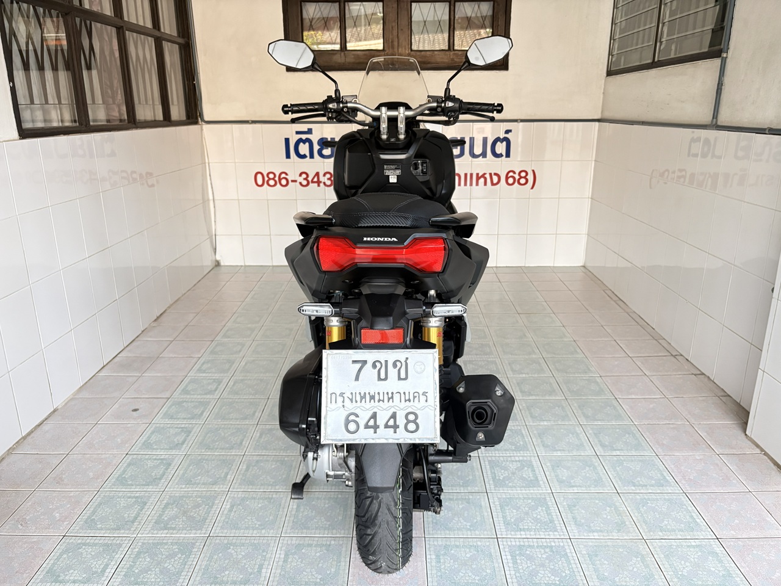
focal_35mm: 26
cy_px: 293
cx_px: 390
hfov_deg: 67.3
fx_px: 587
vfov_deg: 53.1
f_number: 1.6
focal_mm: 5.96
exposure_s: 1/60
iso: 400
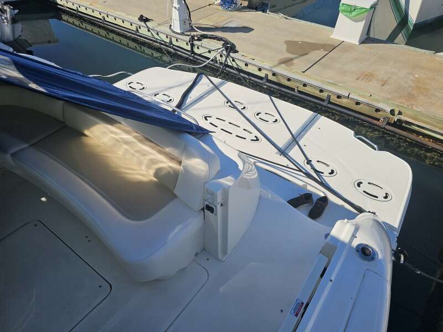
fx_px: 294
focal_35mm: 23
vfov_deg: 58.9
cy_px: 166
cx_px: 222
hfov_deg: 73.9
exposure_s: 1/1286
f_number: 1.7
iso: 10
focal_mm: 6.3
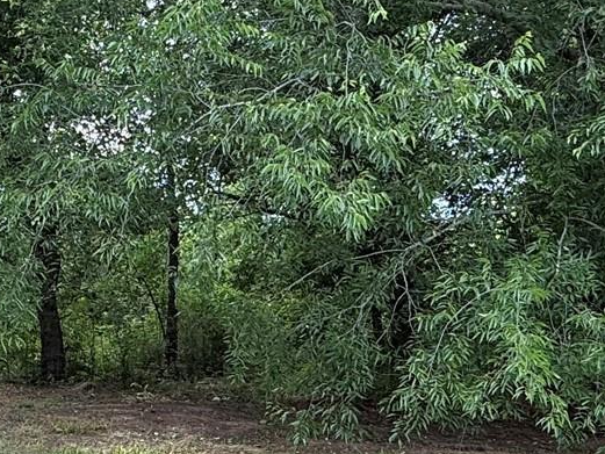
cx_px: 117
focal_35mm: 55
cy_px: 383
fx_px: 961
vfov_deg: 25.9
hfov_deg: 33.9
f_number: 2.2
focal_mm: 2.22
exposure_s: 1/99
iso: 50
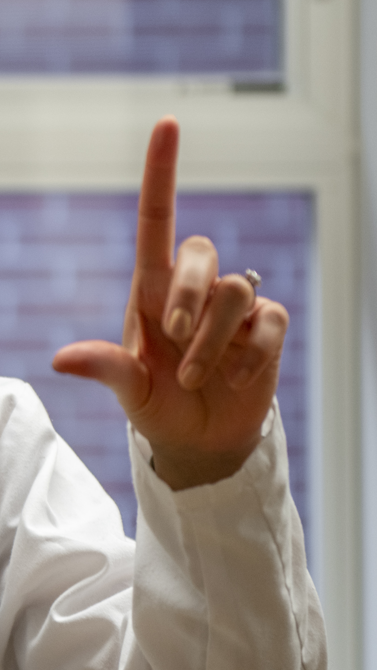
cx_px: -327
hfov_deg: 5.9
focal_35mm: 200
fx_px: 3554
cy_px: 320
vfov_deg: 10.8
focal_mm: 70
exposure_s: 1/125
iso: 250
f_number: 2.8
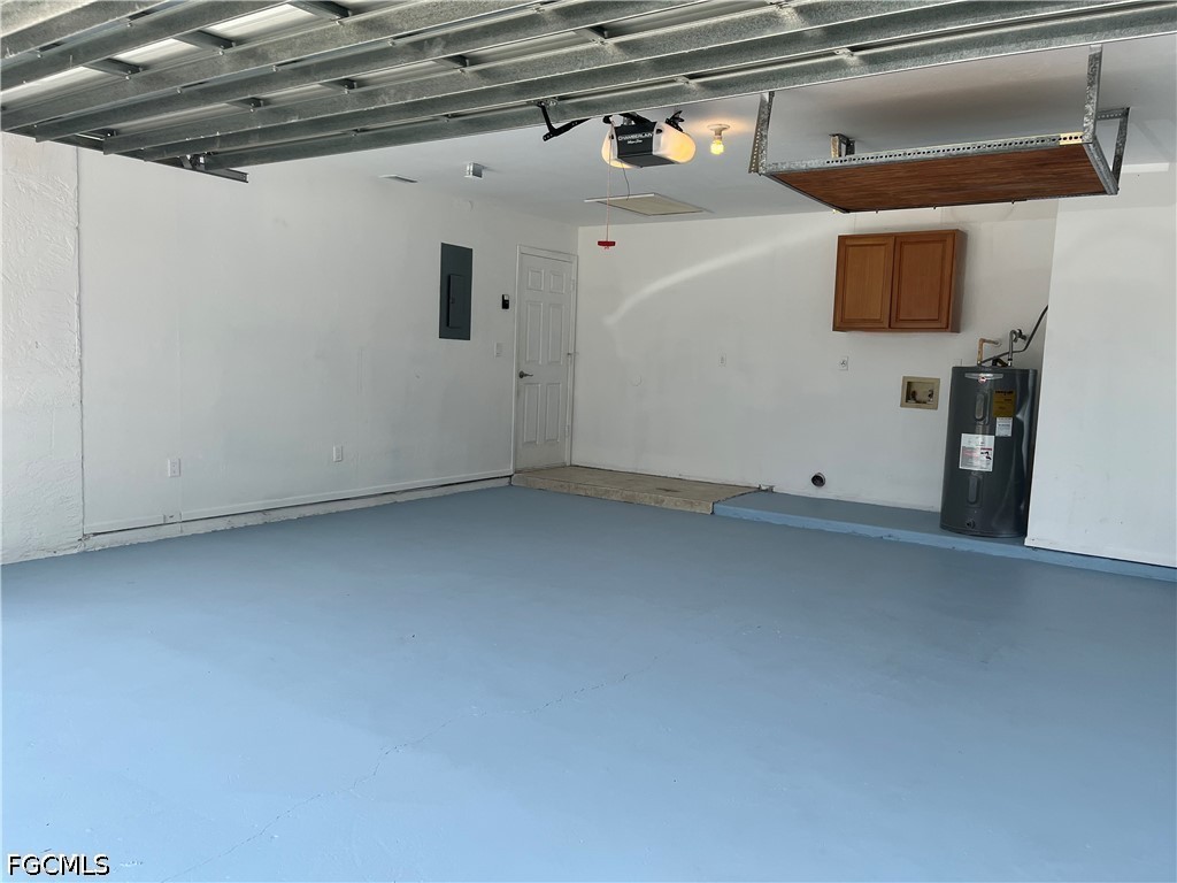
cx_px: 588
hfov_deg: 67.3
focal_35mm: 26
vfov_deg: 53.1
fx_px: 884
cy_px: 442
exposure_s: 1/804
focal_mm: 5.1
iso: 50
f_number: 1.6
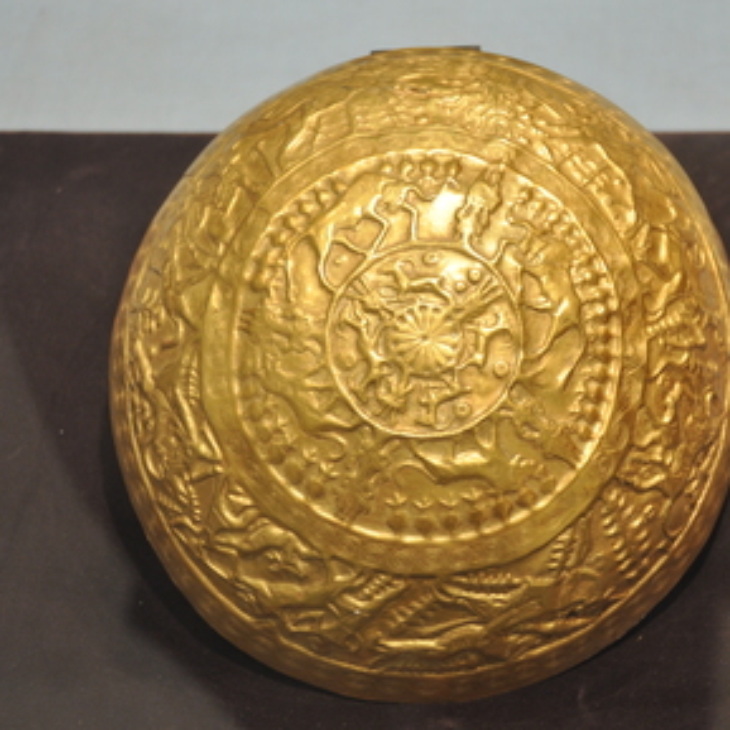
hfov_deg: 17.9
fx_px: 2314
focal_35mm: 97
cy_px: 366
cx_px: 462
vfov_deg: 17.9
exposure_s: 1/40
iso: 500
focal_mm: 50
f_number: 4.8
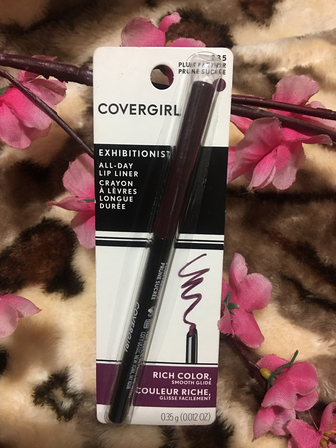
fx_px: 375
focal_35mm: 29
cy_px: 224
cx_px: 168
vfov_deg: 61.7
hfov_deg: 48.2
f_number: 2.2
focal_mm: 4.15
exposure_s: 1/4
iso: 50
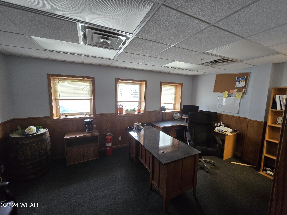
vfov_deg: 89.9
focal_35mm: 13
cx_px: 144
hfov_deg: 106.2
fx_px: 108
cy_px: 108
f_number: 2.2
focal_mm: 2.2
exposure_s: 1/60
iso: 250
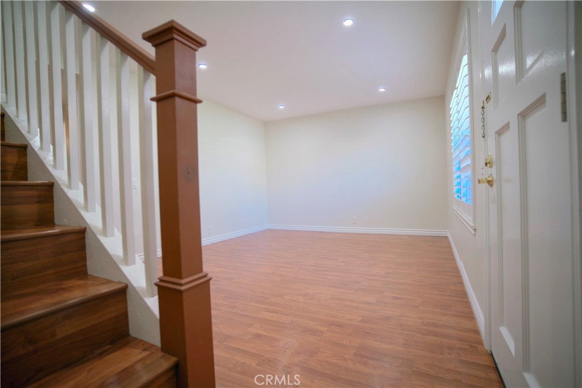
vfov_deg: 70.4
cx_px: 291
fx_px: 275
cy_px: 194
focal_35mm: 17
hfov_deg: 93.3
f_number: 2.8
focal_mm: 17
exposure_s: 1/50
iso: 125
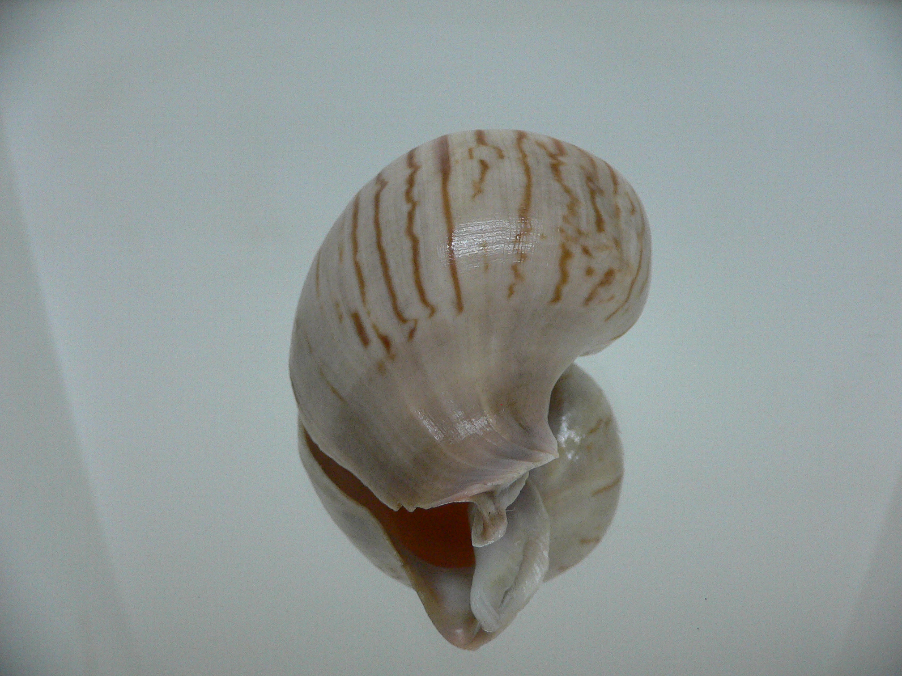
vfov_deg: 40.7
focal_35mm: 35
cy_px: 338
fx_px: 912
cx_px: 451
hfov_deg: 52.6
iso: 200
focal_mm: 4.6
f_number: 2.8
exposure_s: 1/60
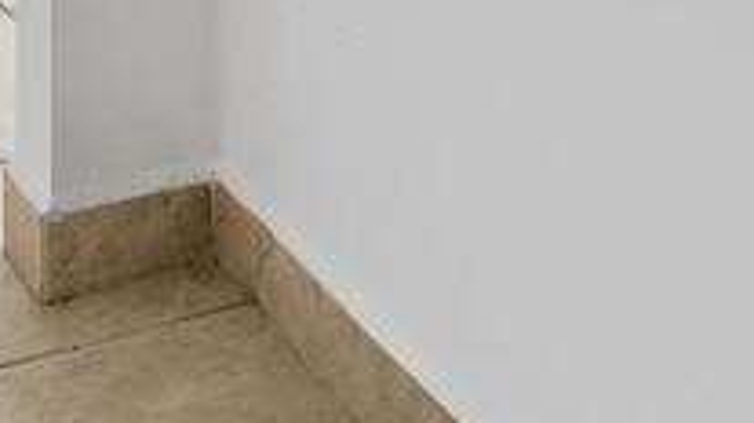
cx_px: 313
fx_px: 2297
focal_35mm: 115
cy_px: -926
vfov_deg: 8.5
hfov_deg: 18.6
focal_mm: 14
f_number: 11
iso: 250
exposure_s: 1/200
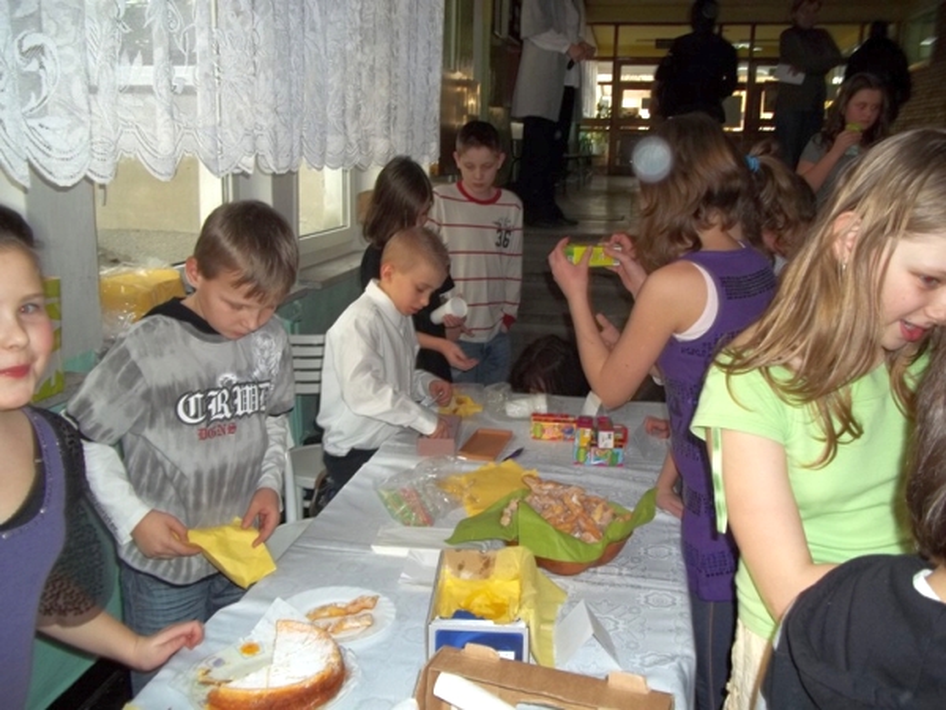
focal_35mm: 32
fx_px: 875
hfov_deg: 56.8
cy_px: 355
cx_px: 473
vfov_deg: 44.2
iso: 64
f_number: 2.9
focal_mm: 5.7
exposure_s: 1/30
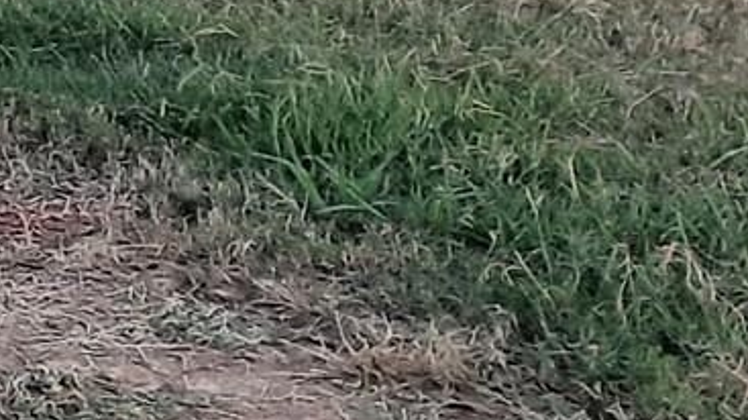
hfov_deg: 11.4
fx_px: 3013
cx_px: -1125
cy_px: -483
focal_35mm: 152
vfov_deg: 7.6
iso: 64
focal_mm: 4.6
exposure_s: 1/120
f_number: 2
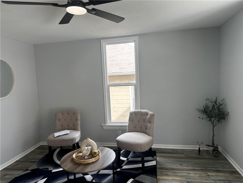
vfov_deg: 56.8
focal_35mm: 24
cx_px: 122
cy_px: 92
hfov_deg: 71.6
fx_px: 168
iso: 80
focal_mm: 6.86
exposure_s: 1/193
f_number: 1.78
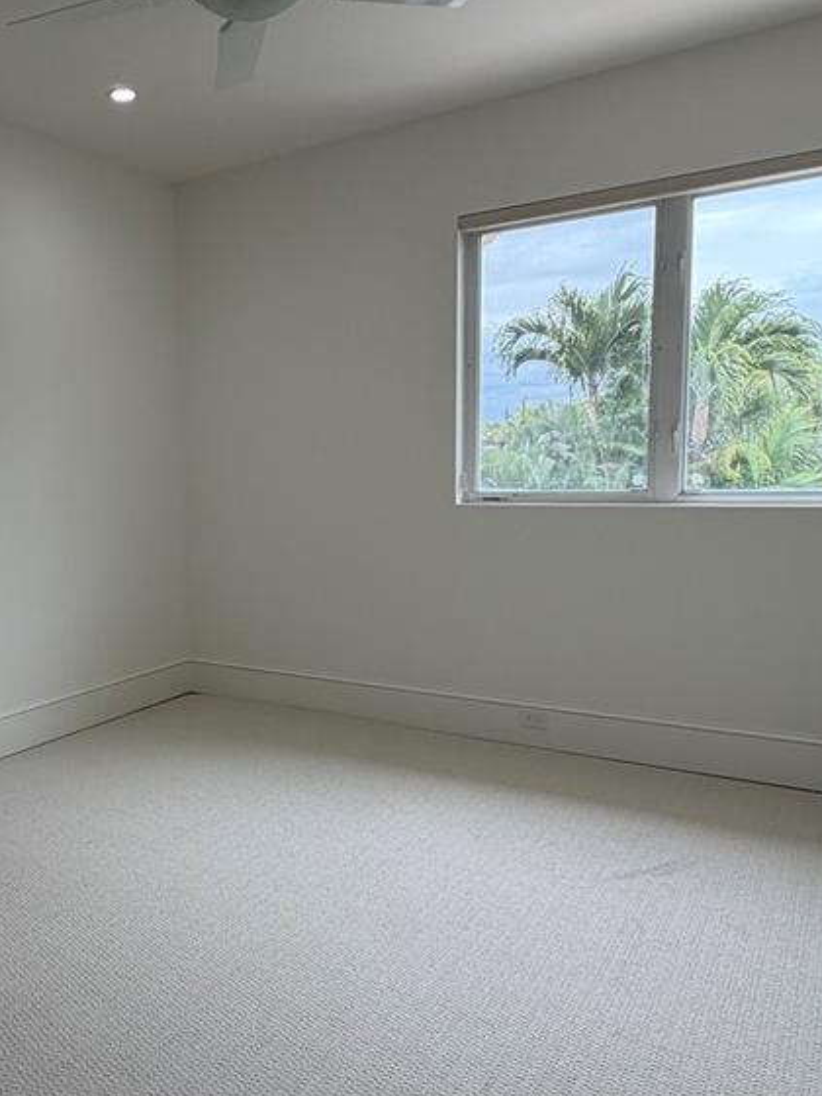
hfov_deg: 44.9
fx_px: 950
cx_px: 190
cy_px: 571
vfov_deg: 59.9
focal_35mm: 30
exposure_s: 1/149
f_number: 2.2
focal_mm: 2.22
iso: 50
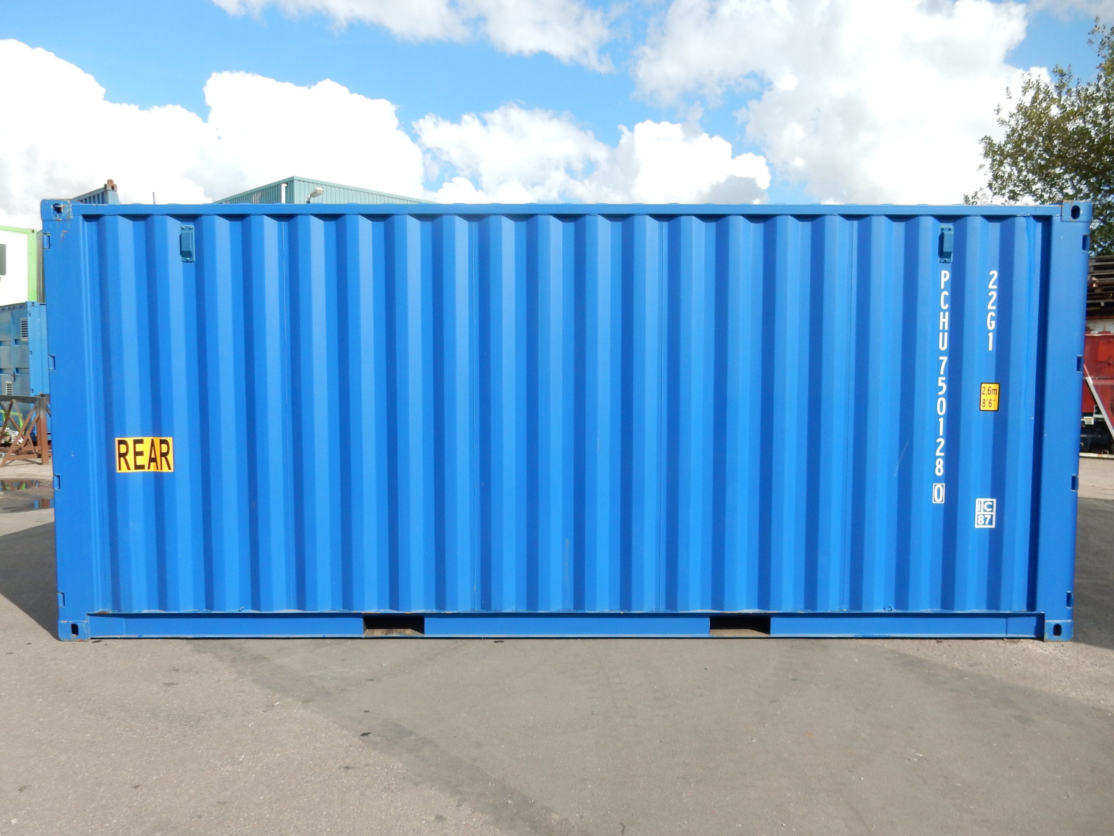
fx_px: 805
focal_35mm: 25
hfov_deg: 69.4
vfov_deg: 54.9
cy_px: 418
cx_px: 557
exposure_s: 1/1250
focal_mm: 4.5
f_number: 3.7
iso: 125
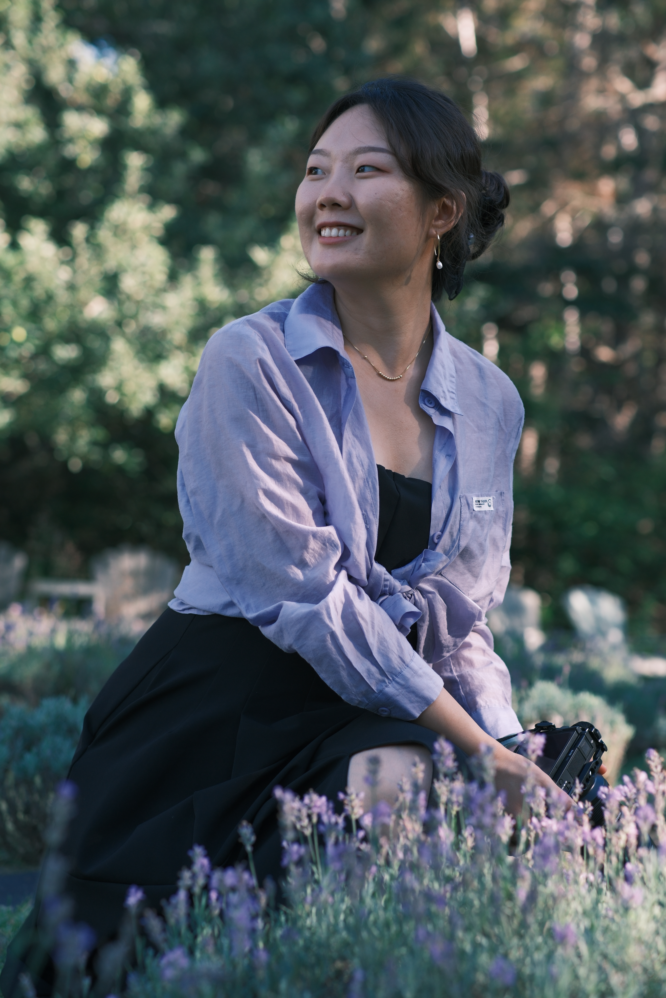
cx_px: 333
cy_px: 499
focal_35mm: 84
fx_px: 2331
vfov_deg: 24.2
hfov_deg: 16.3
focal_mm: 56
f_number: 2.5
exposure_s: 1/550
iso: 200
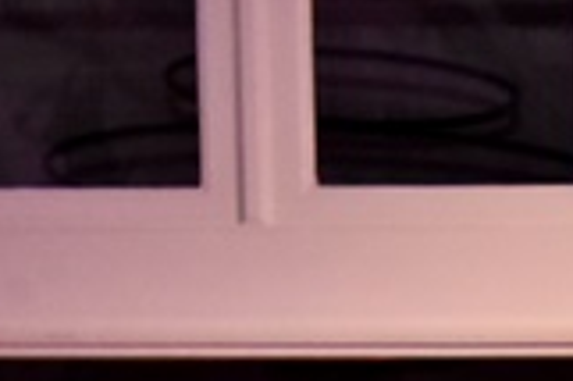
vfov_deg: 5.3
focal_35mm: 242
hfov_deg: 8.2
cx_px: 993
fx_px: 3848
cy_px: 1211
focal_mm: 38
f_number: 7.1
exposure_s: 1/60
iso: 4000
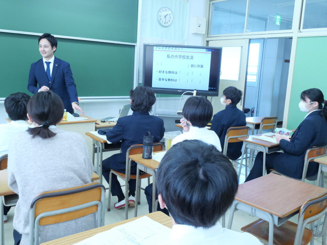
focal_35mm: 32
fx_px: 302
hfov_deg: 56.8
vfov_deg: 44.2
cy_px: 122
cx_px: 164
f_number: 7.1
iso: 1600
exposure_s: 1/50
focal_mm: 16
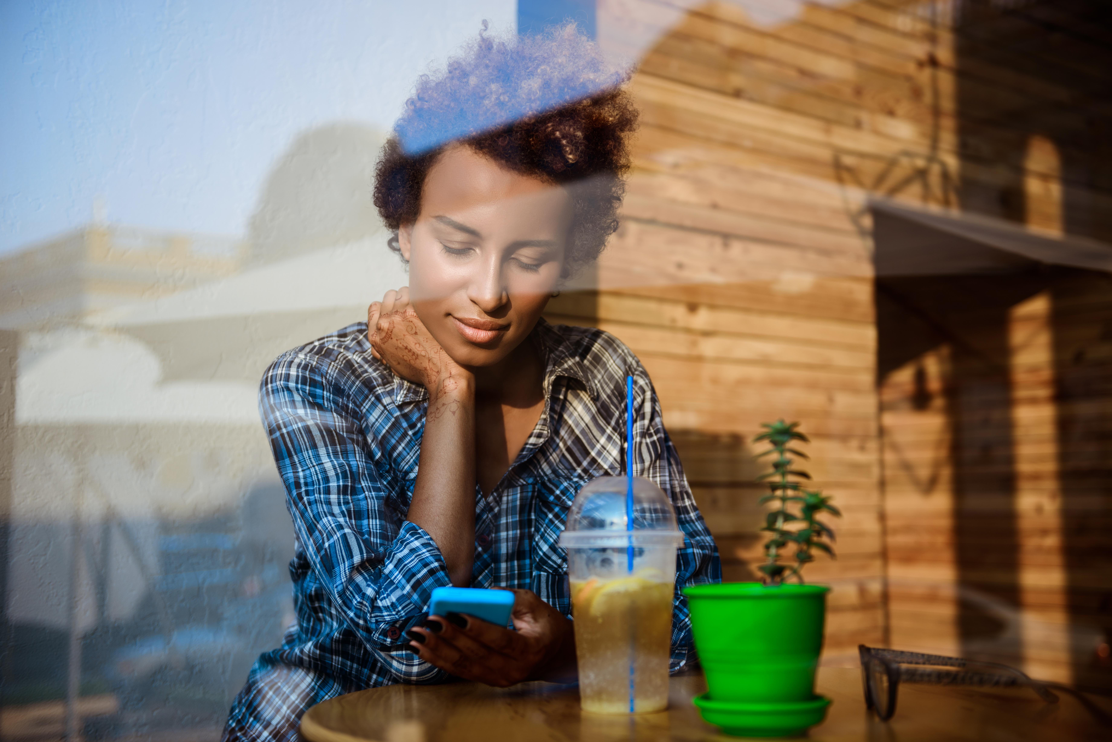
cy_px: 371
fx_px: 1390
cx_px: 556
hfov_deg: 43.6
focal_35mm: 45
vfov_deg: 29.9
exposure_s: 1/320
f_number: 2.8
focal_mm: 45
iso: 100
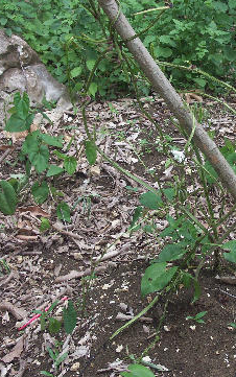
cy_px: 194
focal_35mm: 83
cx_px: 206
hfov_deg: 15.6
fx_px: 853
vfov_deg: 24.9
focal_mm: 13.68
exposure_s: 1/80
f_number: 3.2
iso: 100
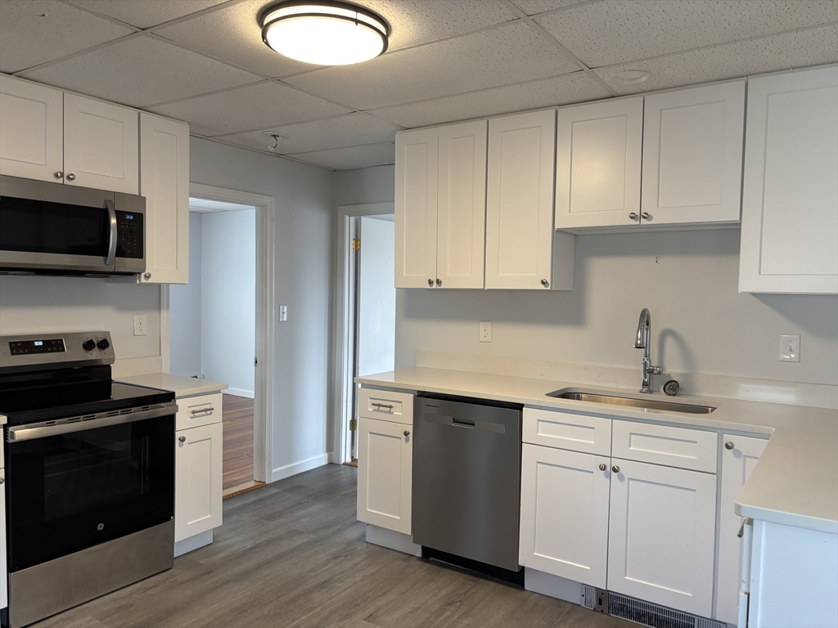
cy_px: 314
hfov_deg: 67.3
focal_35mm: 26
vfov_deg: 53.1
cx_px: 419
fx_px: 629
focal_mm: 5.96
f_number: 1.6
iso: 125
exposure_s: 1/120
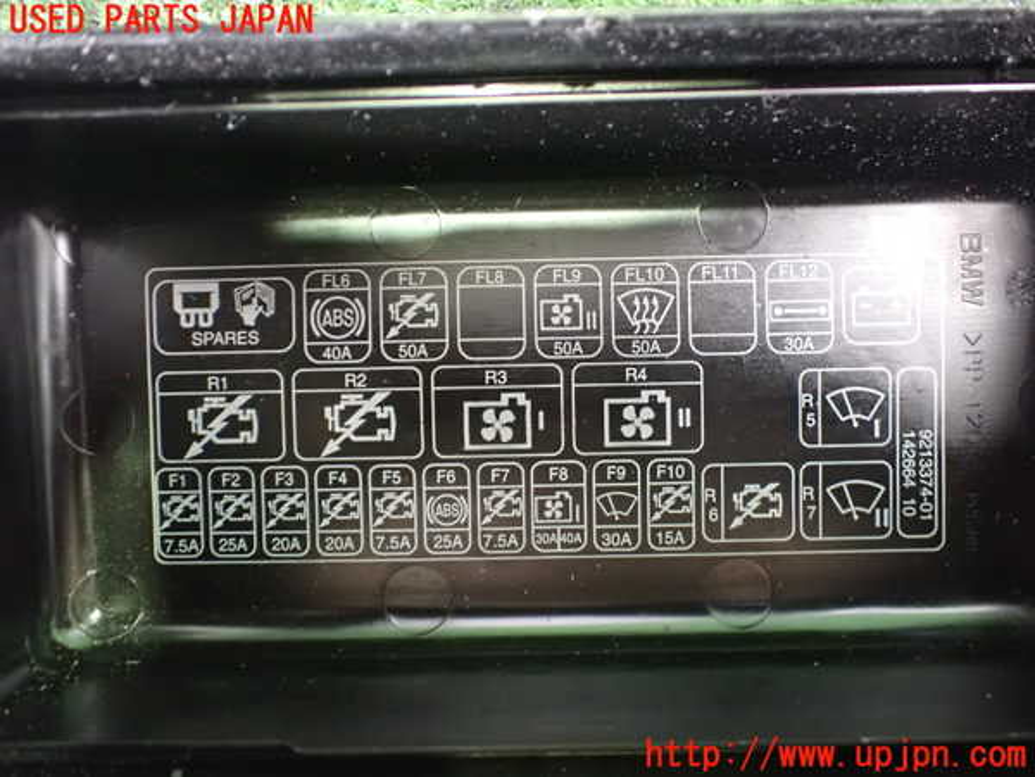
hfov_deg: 60.0
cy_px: 388
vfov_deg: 46.8
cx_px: 518
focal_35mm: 30
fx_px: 897
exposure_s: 1/20
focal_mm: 5.4
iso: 1600
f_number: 2.3
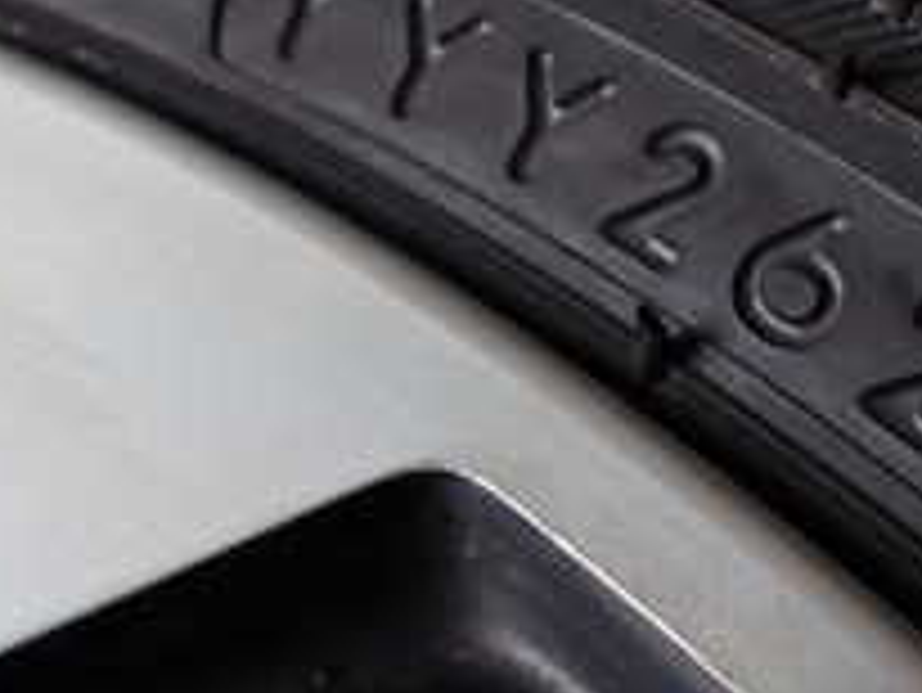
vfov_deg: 20.1
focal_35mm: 73
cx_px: 571
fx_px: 1945
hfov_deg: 26.6
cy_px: 202
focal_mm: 4.5
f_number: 2
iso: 100
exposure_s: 1/60
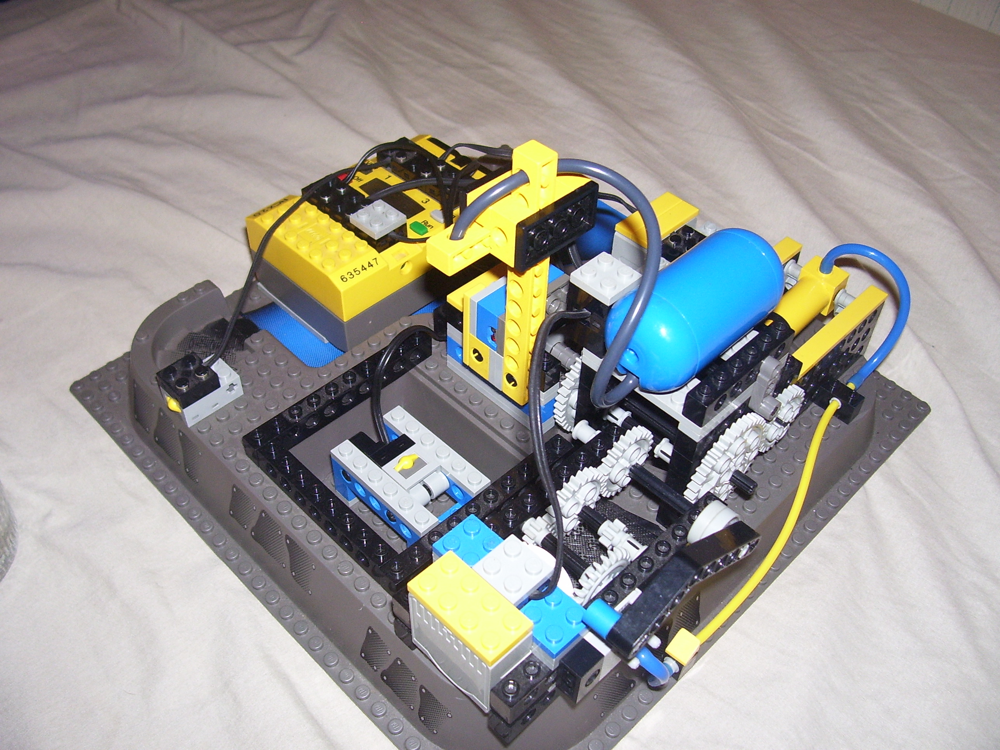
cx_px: 500
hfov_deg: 54.0
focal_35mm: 34
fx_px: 982
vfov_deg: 41.8
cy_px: 375
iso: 125
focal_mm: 5.6
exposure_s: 1/60
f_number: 2.7
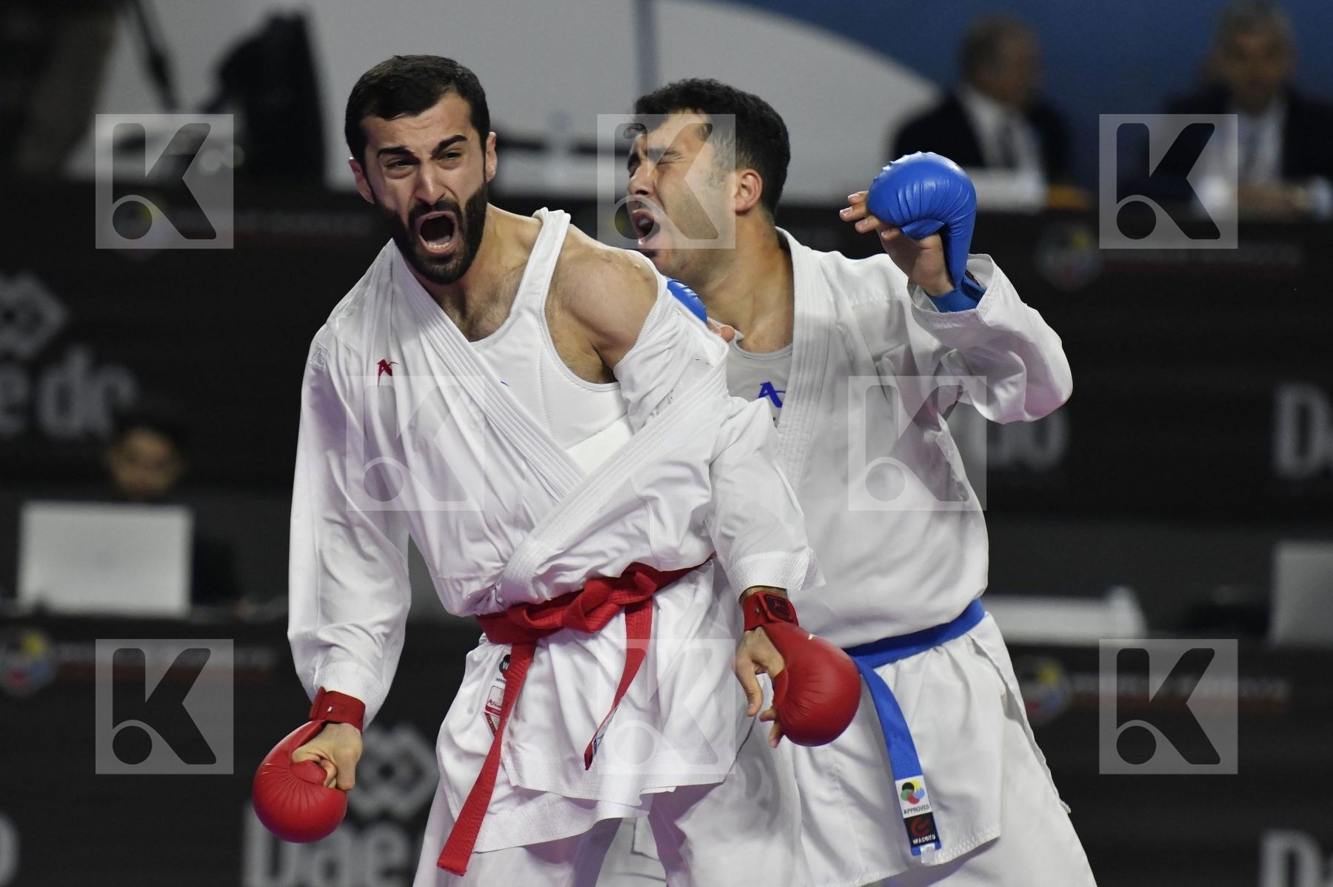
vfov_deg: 3.3
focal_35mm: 420
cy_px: 444
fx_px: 15542
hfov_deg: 4.9
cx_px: 666
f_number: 4
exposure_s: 1/1000
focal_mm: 280
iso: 2000
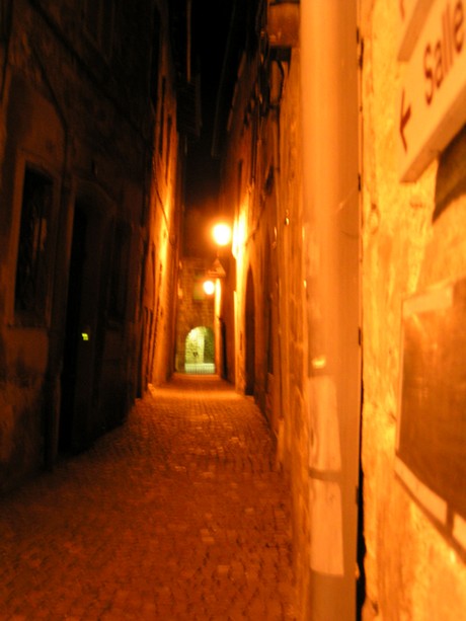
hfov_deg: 37.7
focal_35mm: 38
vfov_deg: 49.0
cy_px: 310
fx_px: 682
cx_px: 233
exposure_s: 1
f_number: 2.8
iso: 200
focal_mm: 5.8
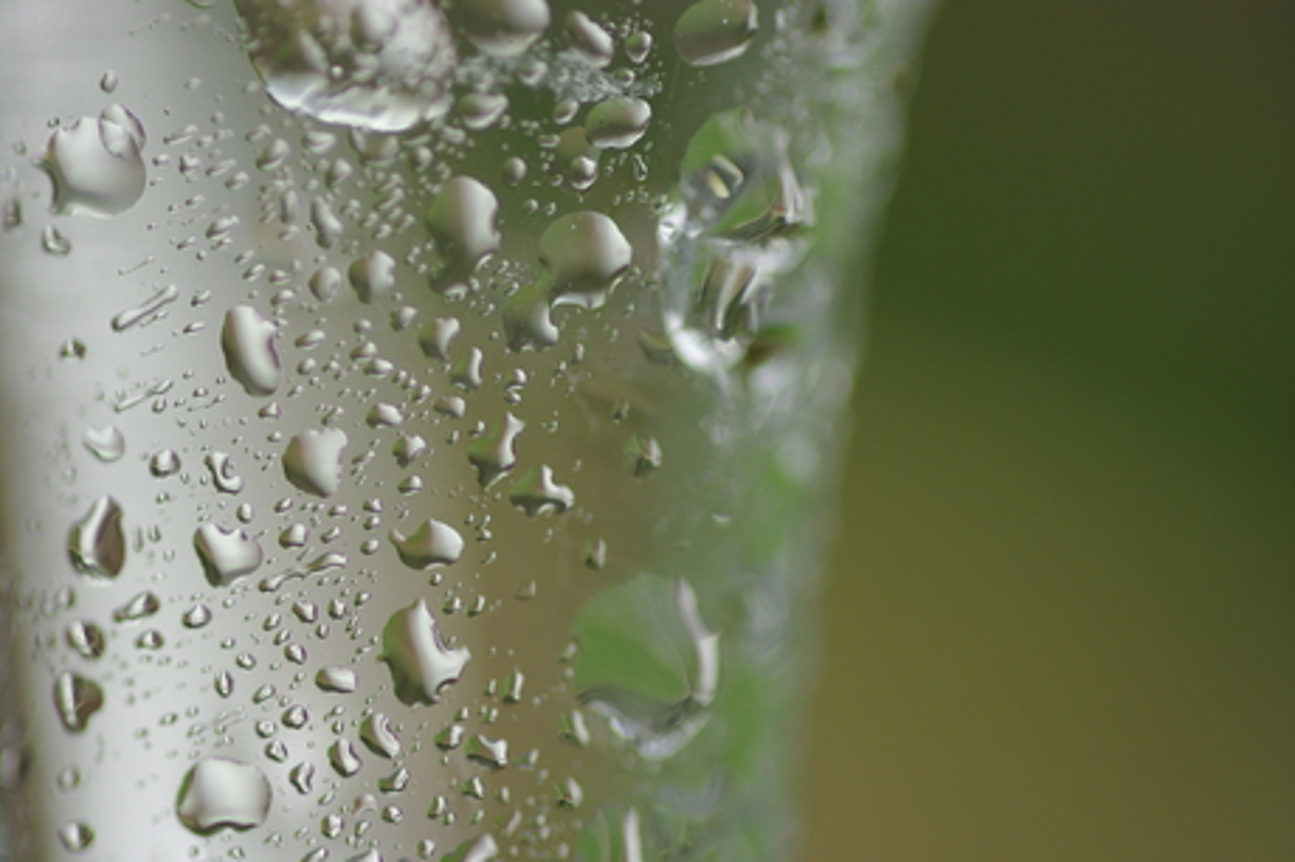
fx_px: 5392
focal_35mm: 150
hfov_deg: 13.7
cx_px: 648
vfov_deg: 9.1
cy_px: 431
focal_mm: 100
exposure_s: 1/125
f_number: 3.5
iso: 100
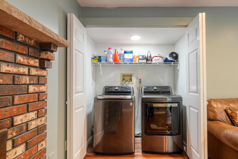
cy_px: 82
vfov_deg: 67.4
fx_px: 119
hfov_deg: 89.7
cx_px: 131
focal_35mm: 18
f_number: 9
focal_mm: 16
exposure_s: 1/5
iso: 800
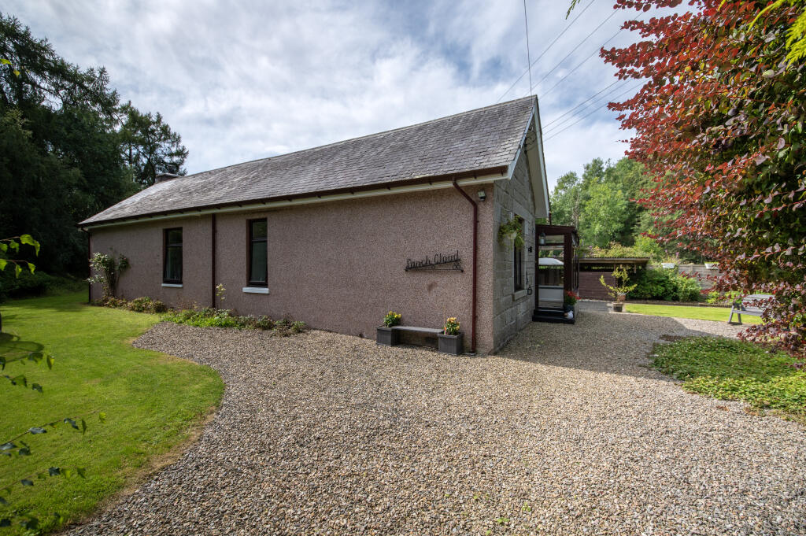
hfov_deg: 100.4
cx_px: 403
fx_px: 336
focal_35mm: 15
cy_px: 268
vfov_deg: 77.2
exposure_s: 1/1600
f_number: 8
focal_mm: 15
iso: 400
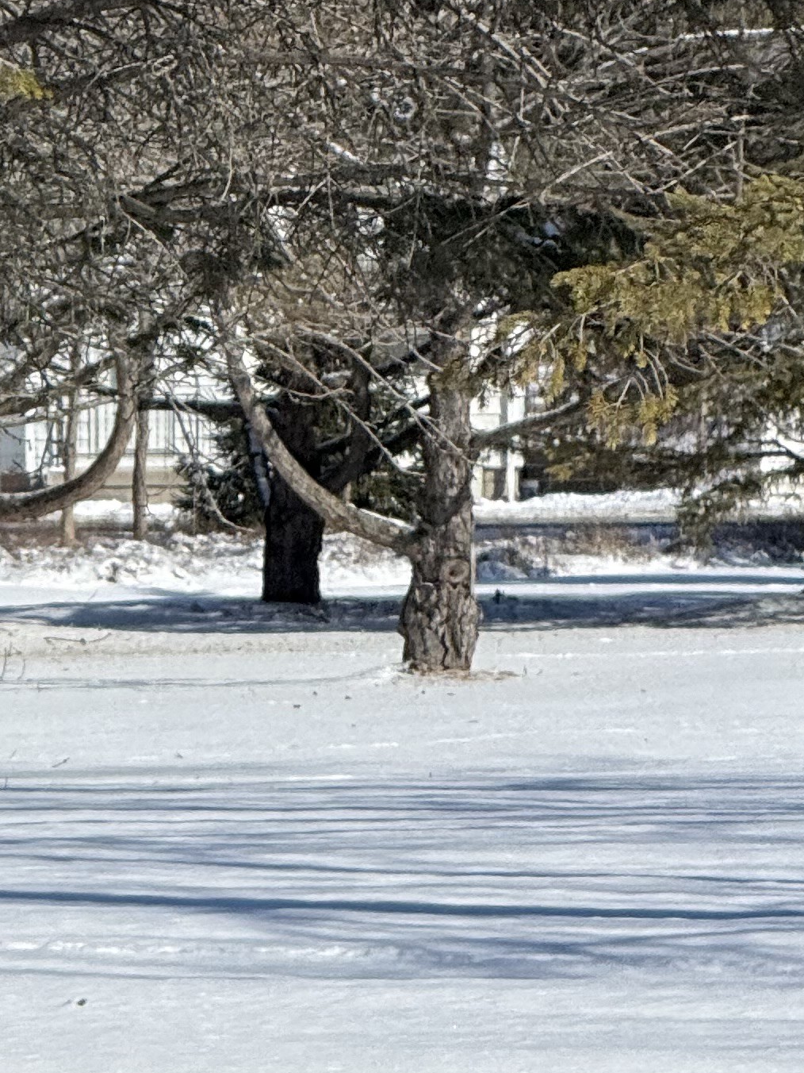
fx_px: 11087
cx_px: -324
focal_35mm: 358
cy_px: 1479
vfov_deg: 5.5
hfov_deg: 4.1
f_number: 2.8
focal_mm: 15.66
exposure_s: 1/2710
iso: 50
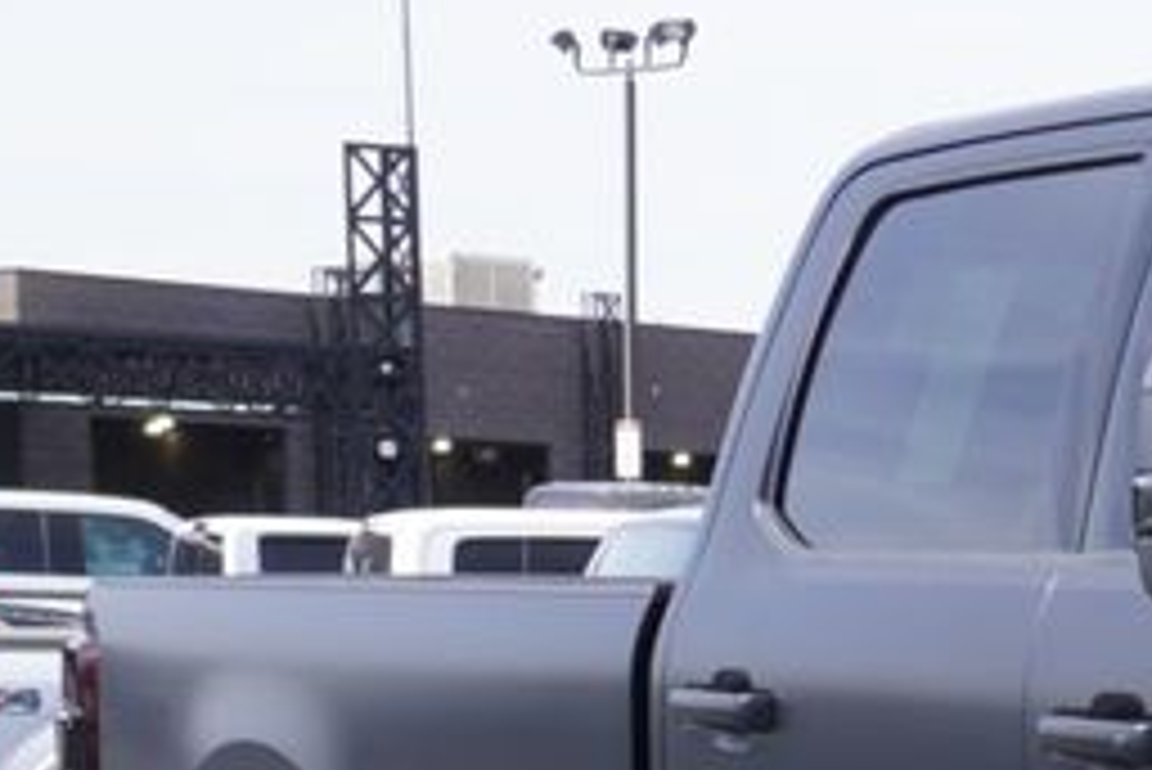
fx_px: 4226
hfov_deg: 13.9
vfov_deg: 9.9
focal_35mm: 132
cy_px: 1301
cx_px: 2030
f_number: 7.1
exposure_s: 1/200
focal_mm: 22
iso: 100
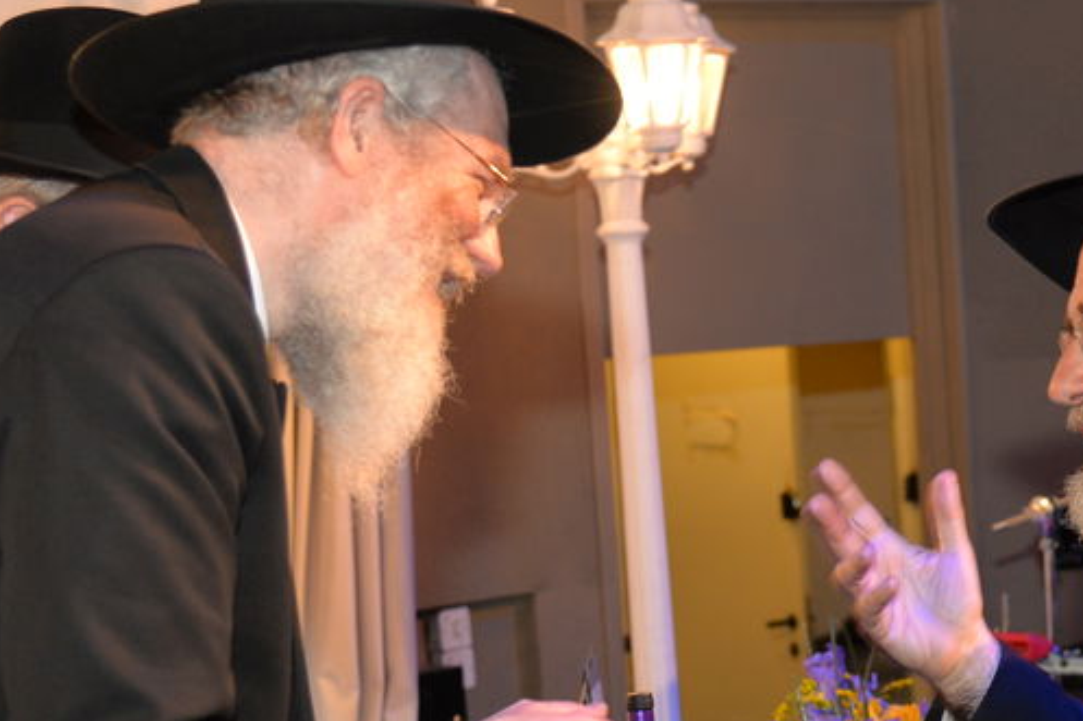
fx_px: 3729
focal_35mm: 124
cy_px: 542
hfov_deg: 16.2
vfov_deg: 11.0
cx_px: 1072
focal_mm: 44
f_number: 4
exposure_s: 1/100
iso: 800
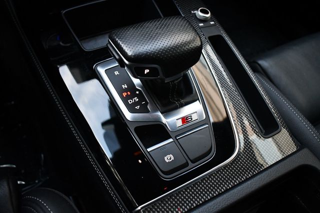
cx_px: 160
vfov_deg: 39.9
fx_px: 293
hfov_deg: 57.2
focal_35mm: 33
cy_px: 106
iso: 3200
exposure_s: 1/100
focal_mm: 22
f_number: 3.8
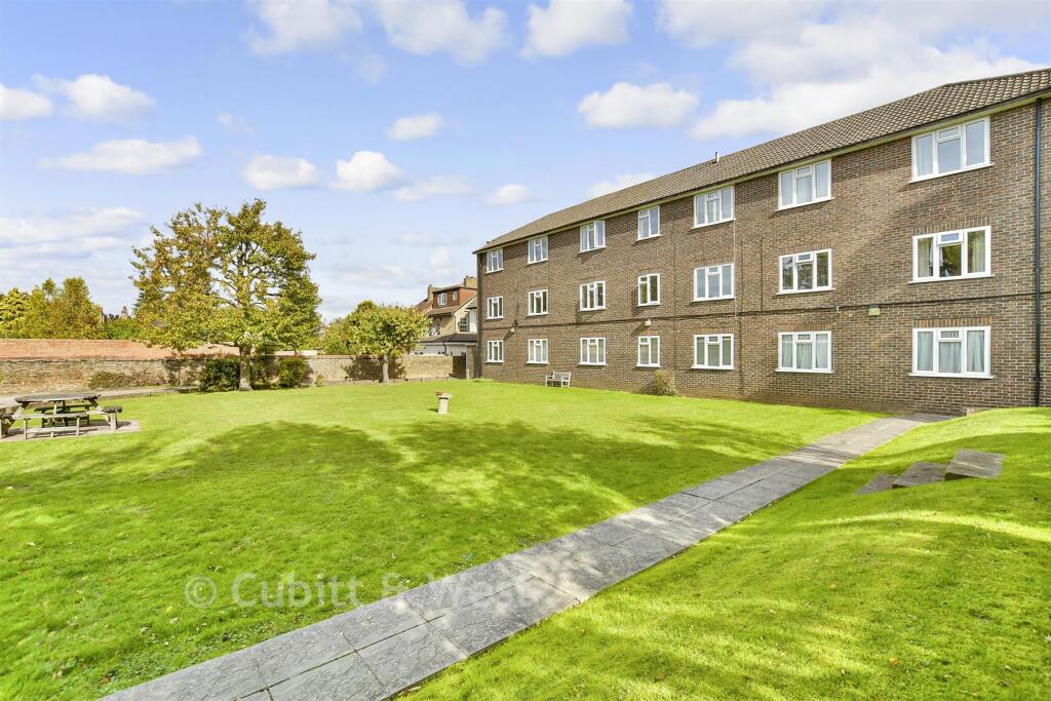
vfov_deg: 77.3
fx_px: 438
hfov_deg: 100.4
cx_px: 526
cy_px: 350
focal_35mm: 15
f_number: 8
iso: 160
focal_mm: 10
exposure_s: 1/400
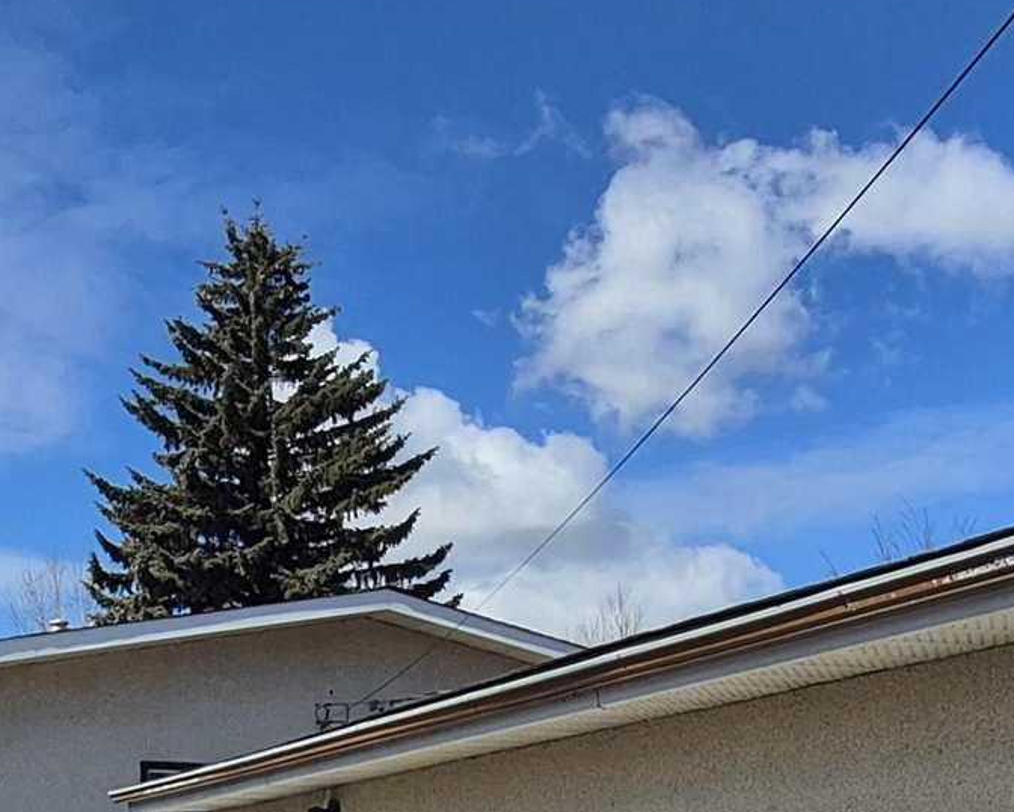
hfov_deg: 32.1
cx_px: 312
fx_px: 1741
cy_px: 919
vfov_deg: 24.3
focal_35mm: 58
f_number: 2.2
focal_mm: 1.74
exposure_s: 1/2800
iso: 50
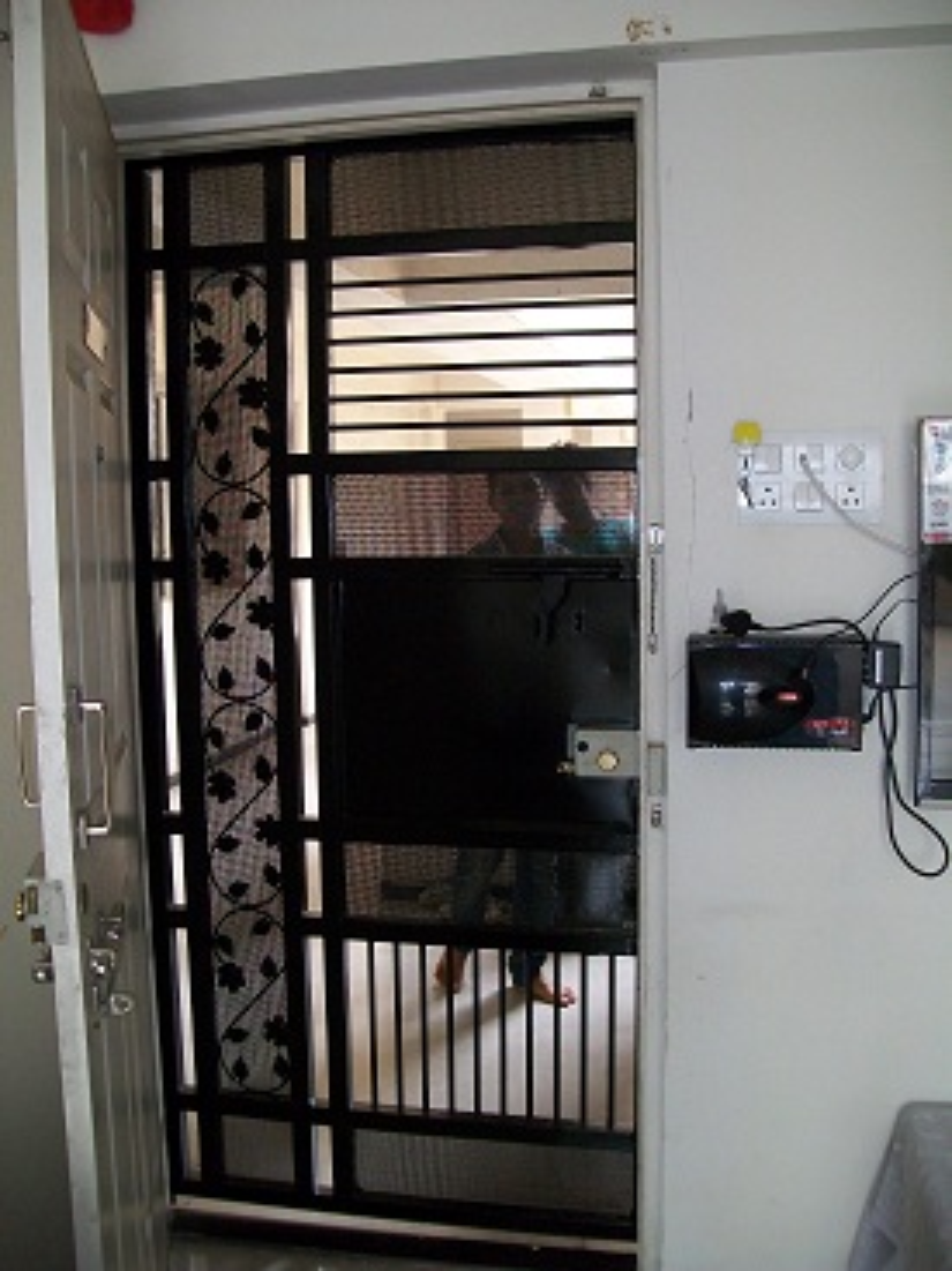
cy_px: 636
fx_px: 1247
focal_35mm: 34
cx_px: 476
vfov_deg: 54.0
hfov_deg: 41.8
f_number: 2.7
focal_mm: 6.1
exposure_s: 1/60
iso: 160
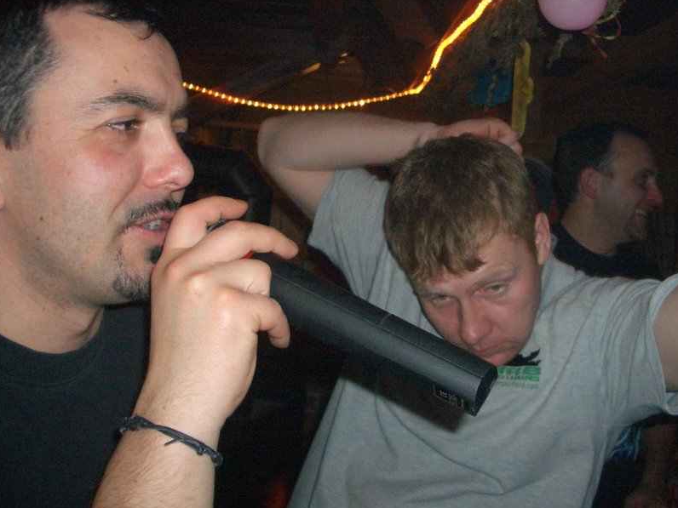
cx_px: 417
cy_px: 213
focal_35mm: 45
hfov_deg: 41.8
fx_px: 881
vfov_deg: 32.1
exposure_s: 1/60
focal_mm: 5.8
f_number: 2.6
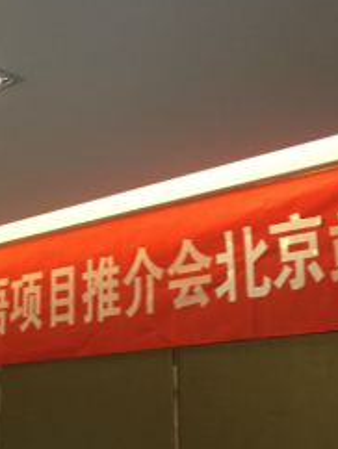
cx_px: 52
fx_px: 598
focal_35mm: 46
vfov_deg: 41.2
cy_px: 245
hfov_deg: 30.5
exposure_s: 1/8
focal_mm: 4.15
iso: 125
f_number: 2.2
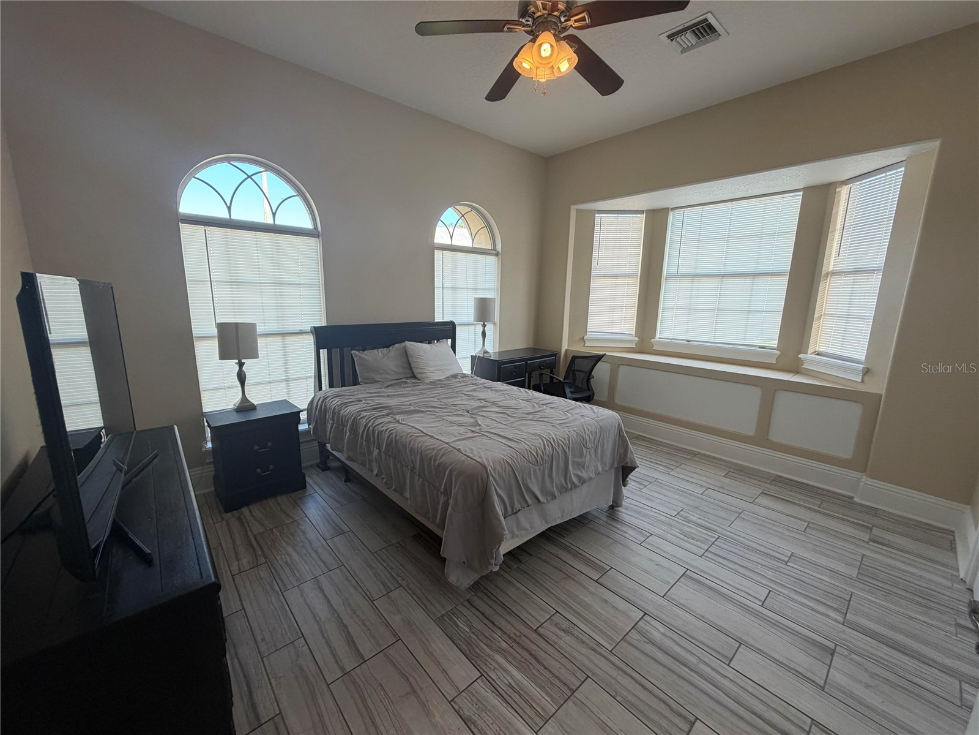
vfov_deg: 85.7
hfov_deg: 102.1
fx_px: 396
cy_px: 368
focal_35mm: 14
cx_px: 490
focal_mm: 2.22
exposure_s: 1/120
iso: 100
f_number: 2.2
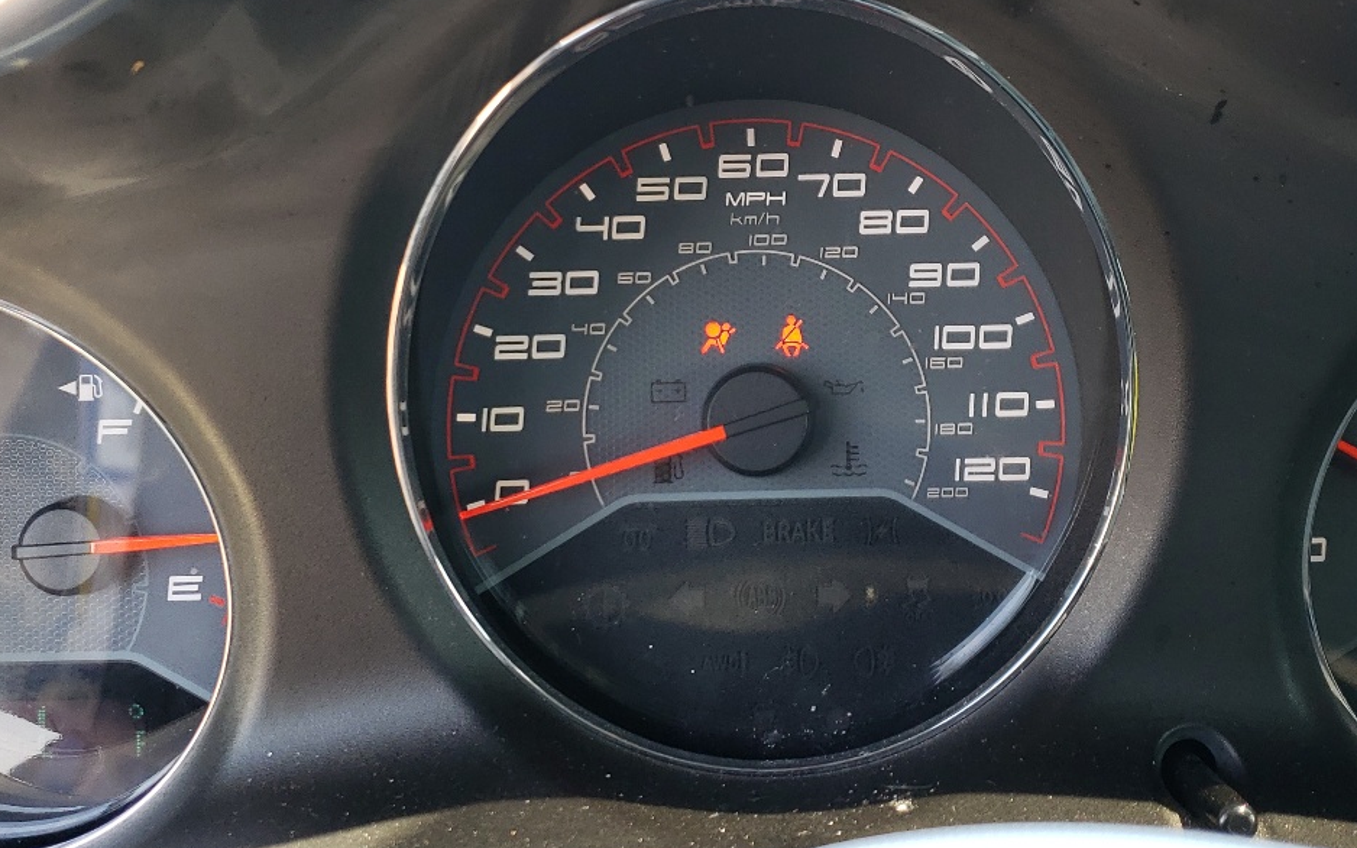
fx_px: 1738
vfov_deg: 27.3
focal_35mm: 47
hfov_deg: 42.5
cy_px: 300
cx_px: 777
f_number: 1.5
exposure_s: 1/154
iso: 50
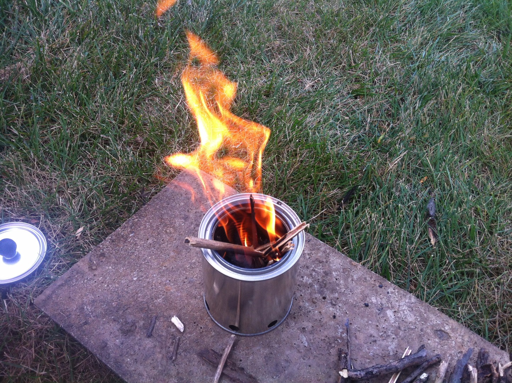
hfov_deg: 52.7
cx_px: 256
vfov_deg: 40.6
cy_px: 192
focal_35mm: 35
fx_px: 517
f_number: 2.8
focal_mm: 3.85
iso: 100
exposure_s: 1/120
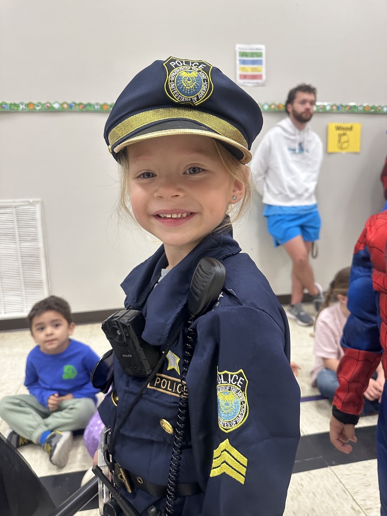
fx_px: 358
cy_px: 258
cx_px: 194
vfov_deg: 71.6
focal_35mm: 24
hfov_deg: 56.8
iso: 250
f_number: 1.78
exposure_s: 1/60
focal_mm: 6.86
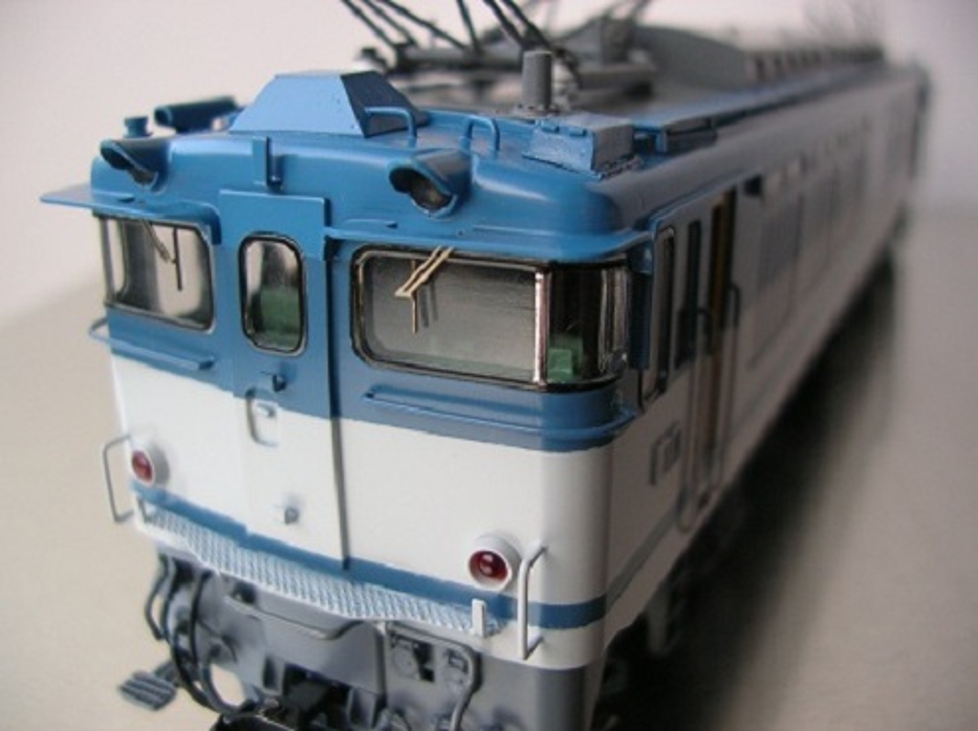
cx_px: 489
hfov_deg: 52.7
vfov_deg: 40.6
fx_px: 988
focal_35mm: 35
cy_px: 366
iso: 50
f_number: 2.8
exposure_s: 1/59.5
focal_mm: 5.8
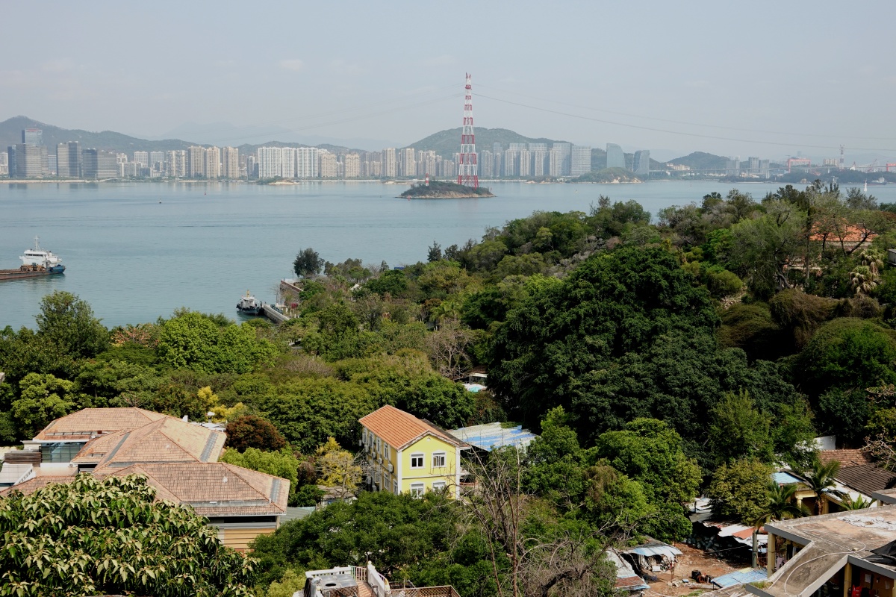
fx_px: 1369
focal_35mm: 55
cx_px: 448
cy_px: 298
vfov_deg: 24.6
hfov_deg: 36.2
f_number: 5.6
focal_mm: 20.26
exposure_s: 1/400
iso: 125
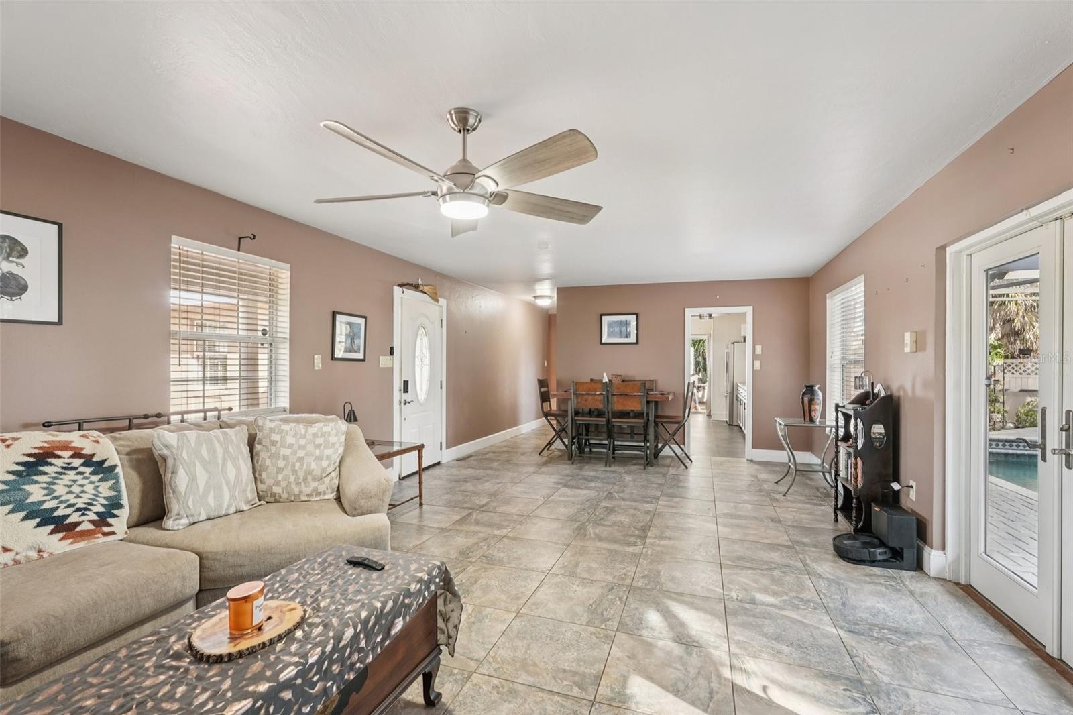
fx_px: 477
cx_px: 536
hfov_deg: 96.7
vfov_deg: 73.7
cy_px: 358
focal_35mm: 16
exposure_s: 1/10
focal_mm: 16
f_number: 7.1
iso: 400
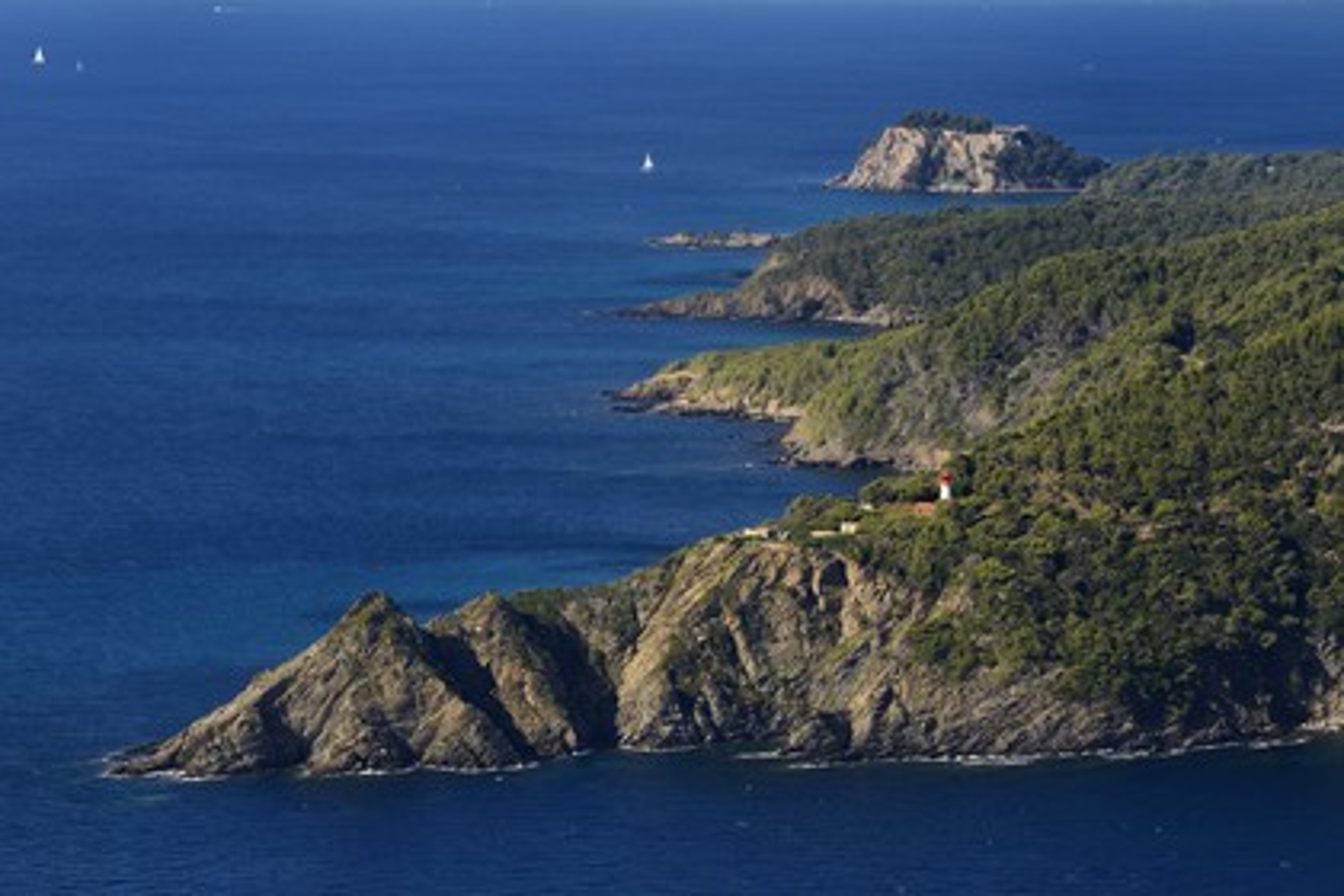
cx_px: 672
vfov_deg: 10.2
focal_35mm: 135
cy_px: 448
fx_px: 5040
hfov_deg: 15.2
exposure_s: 1/1600
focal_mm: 135
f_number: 10
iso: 800
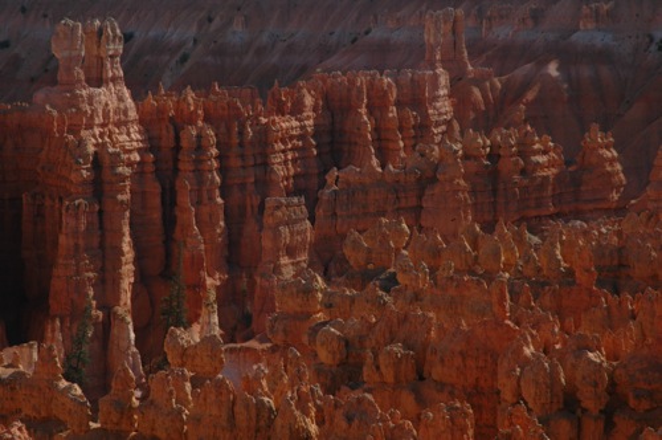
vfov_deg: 13.0
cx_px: 331
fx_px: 1928
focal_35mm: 105
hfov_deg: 19.5
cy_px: 220
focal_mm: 70
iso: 200
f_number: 11
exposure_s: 1/400
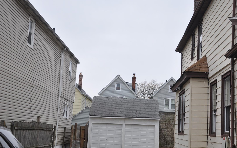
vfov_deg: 22.4
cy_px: 82
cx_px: 140
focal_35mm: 58
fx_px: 375
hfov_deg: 35.0
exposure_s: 1/125
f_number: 5.6
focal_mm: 30
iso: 400
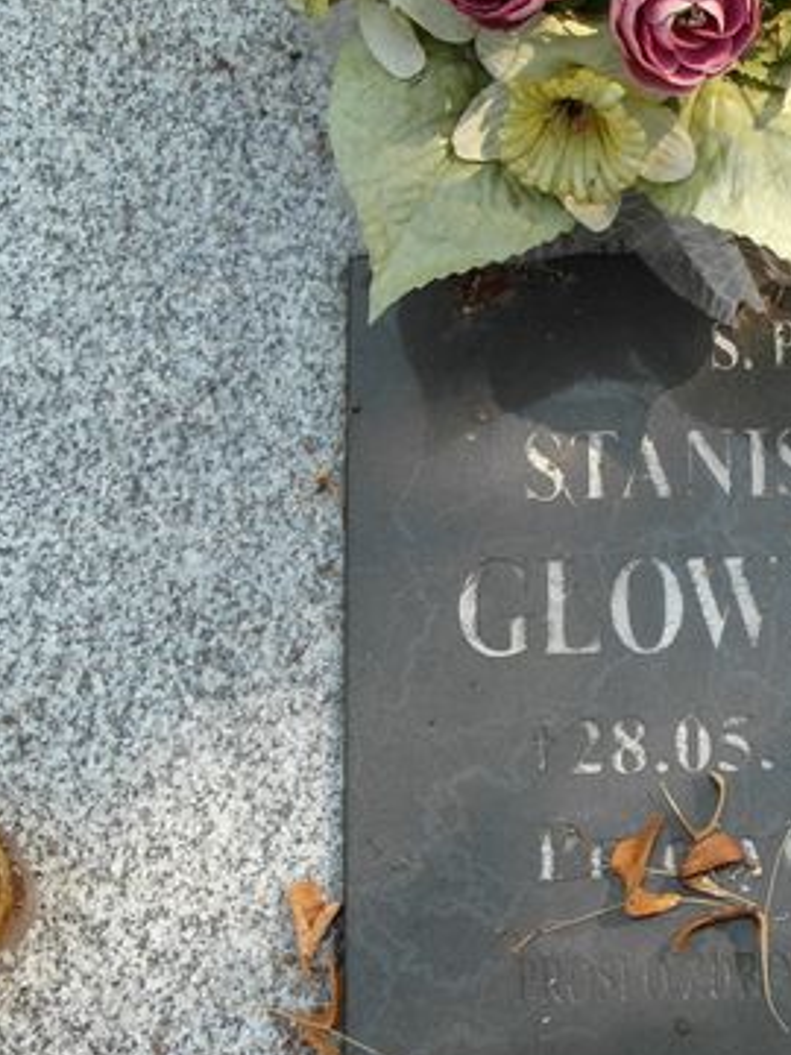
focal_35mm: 64
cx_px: 855
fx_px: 1950
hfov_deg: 21.8
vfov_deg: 30.1
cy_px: 671
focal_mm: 7.8
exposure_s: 1/180
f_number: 3.7
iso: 80
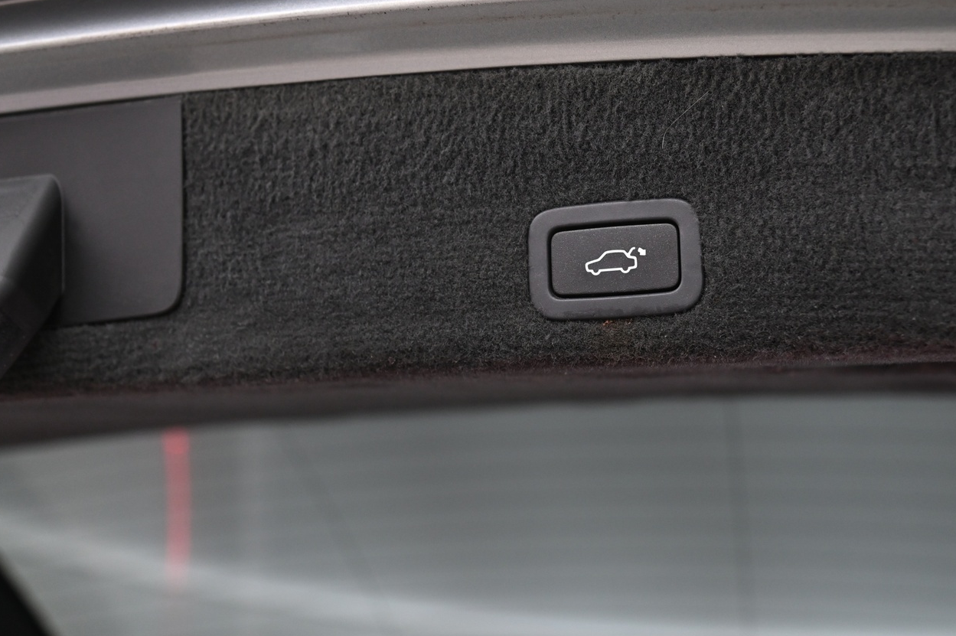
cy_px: 329
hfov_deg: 38.1
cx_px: 563
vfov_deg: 26.0
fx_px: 1380
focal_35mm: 52
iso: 2000
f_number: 4
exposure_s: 1/100
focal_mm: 40
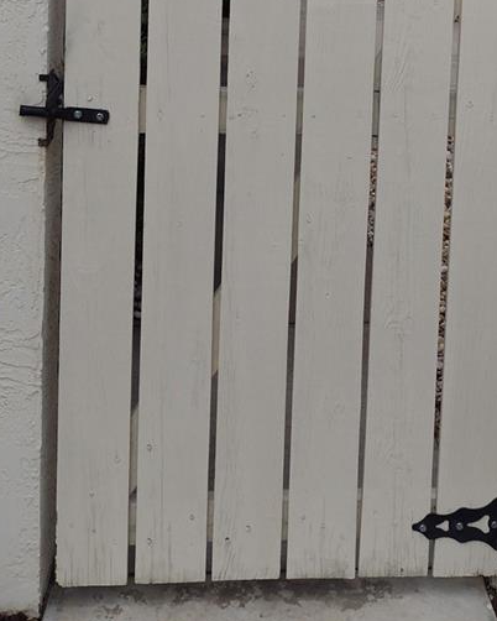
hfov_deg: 24.1
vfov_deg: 28.1
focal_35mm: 63
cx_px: 347
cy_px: -6
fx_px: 1158
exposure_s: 1/2247
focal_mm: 4.71
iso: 100
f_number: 1.7
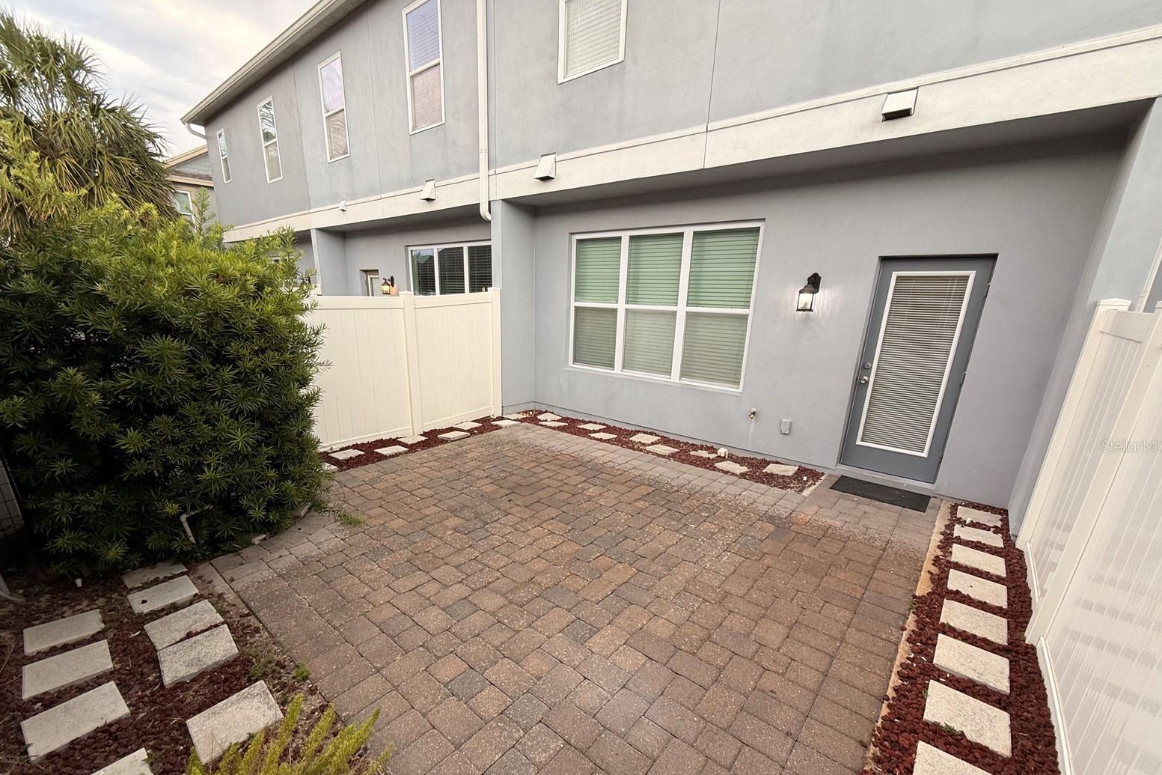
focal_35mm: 15
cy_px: 446
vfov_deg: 76.8
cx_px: 574
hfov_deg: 100.4
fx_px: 484
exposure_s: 1/99
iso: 50
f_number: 2.2
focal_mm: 2.22
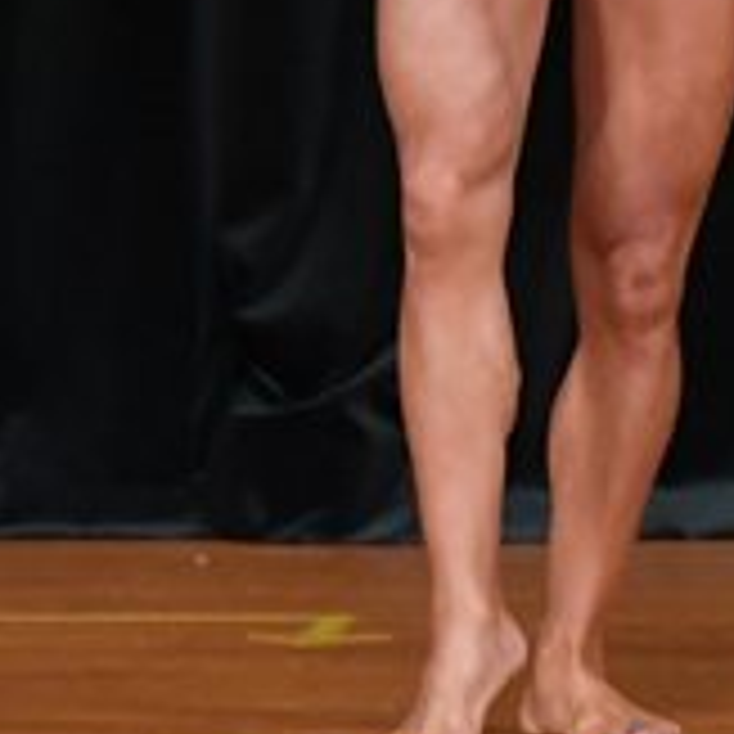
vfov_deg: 1.4
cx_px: 804
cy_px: -351
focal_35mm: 1213
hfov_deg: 1.4
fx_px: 29099
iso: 4000
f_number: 5.6
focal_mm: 200
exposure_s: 1/400
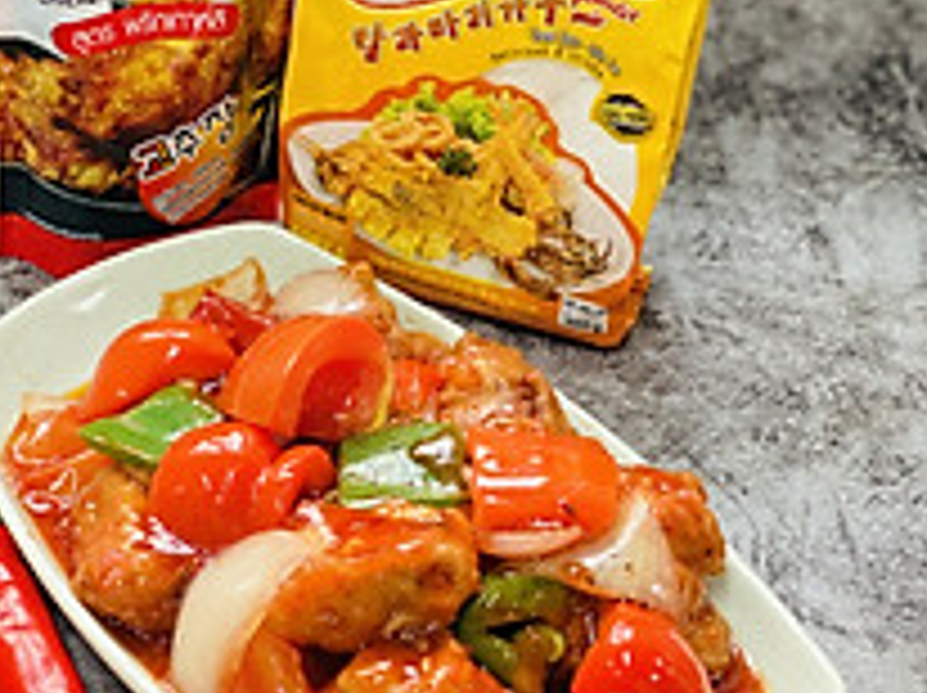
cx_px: 324
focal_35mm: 101
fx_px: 2702
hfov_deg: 19.4
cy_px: 261
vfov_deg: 14.6
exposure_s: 1/95
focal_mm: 6
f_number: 2
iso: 250
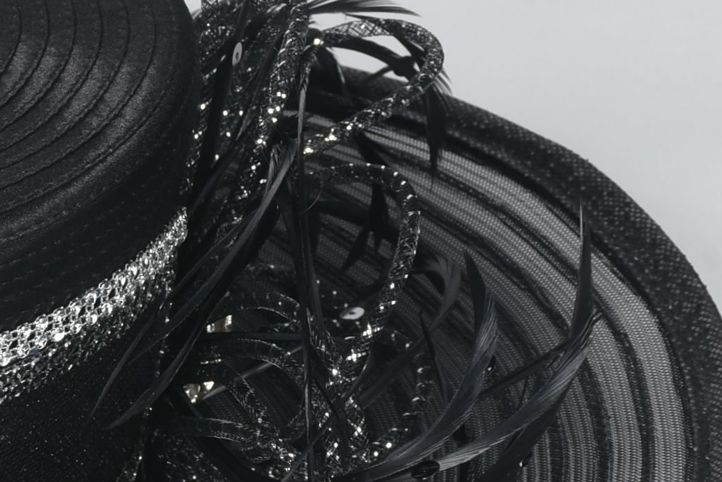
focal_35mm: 286
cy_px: 414
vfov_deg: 4.8
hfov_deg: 7.1
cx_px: -237
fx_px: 5739
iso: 200
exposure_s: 1/125
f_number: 13
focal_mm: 66
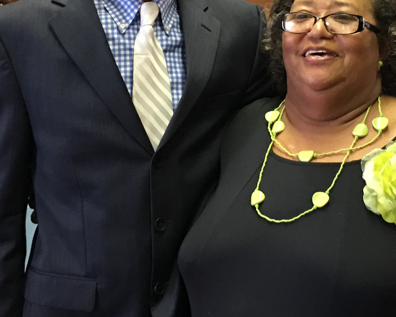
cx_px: 236
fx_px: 1008
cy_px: 52
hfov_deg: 22.2
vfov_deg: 17.7
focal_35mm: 86
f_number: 2.2
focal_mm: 4.15
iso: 80
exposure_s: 1/15
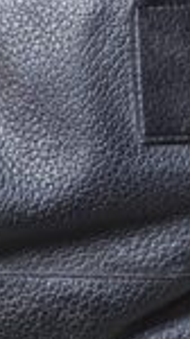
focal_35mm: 89
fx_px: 800
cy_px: -19
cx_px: 54
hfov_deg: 13.5
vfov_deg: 22.8
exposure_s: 1/24
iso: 640
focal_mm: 6.3
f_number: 1.7
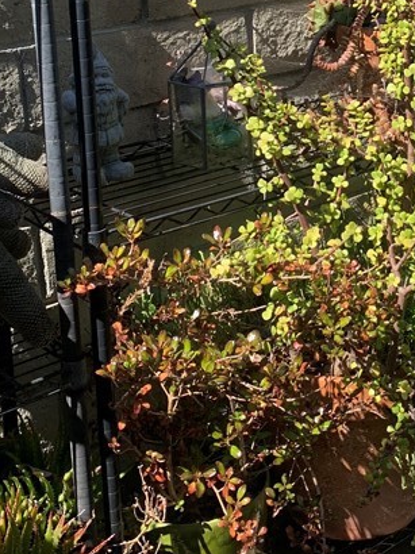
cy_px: 73
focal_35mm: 65
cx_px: 362
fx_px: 1040
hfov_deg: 22.1
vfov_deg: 28.8
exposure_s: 1/894
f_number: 1.8
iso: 25
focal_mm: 4.25
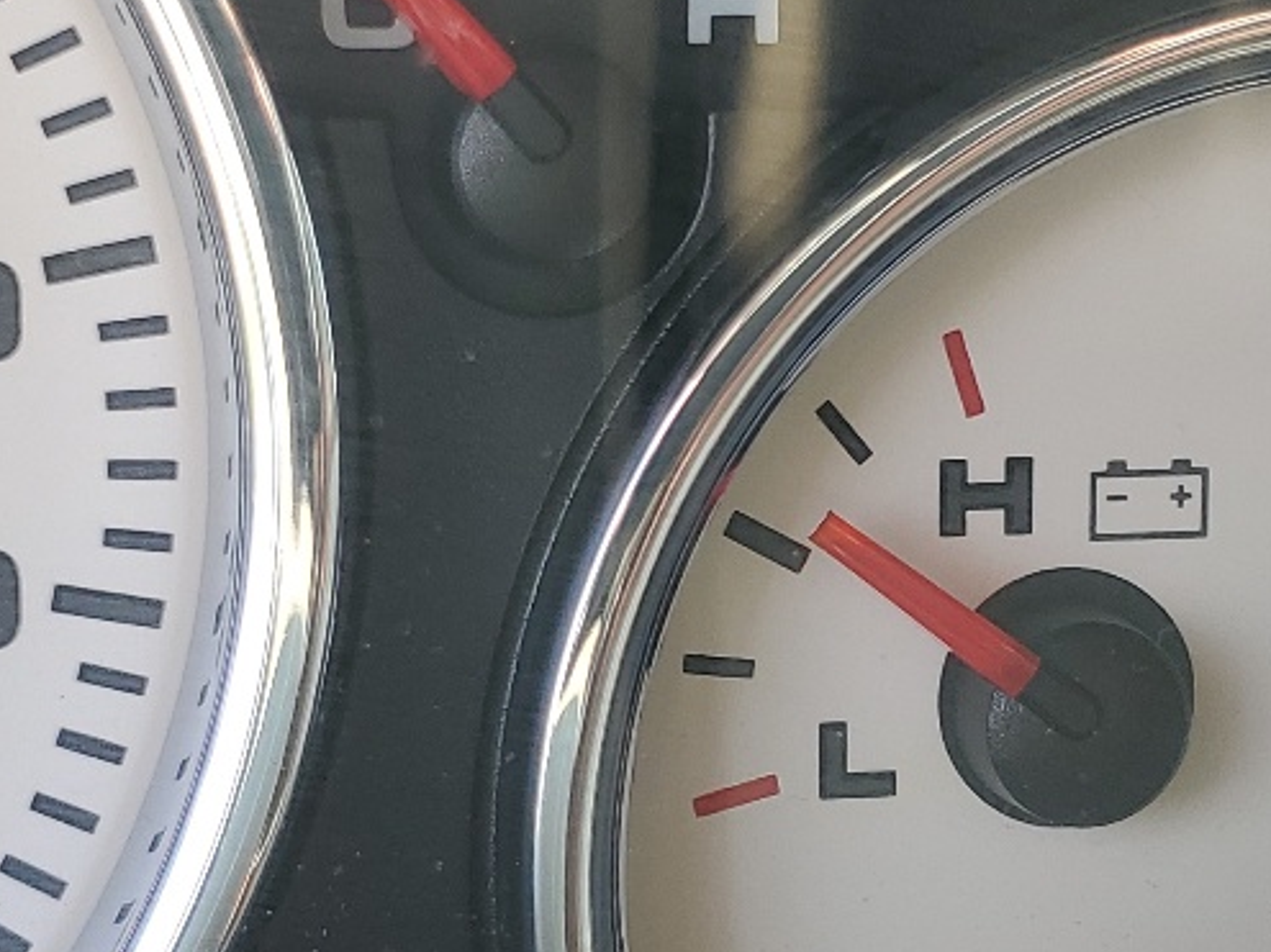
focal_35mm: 84
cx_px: 506
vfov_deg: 17.6
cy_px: 485
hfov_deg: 23.3
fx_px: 3083
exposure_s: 1/213
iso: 50
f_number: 1.5
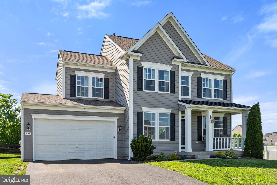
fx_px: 231
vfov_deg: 43.6
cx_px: 138
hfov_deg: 61.9
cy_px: 92
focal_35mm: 30
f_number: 8
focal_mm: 20
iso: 400
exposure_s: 1/400
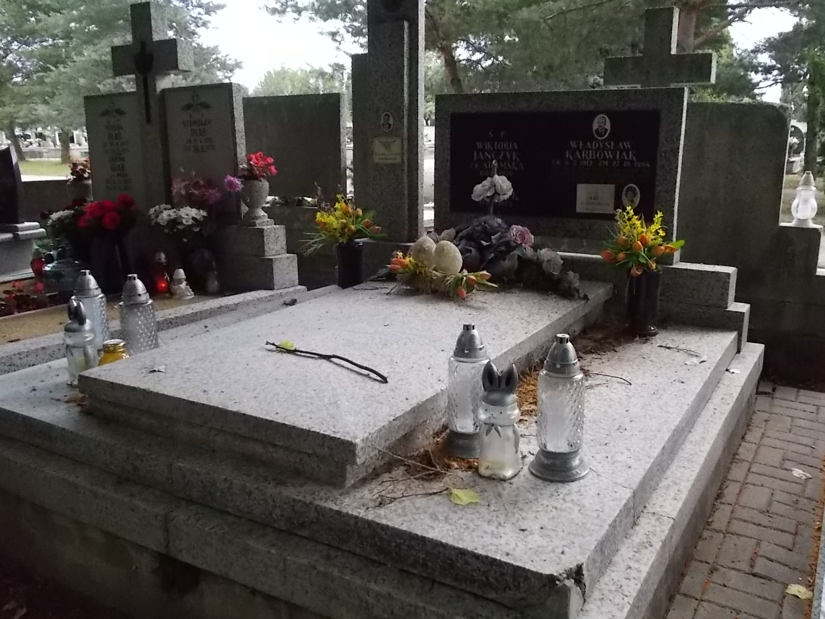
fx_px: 715
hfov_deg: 59.8
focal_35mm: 30
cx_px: 457
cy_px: 298
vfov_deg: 46.8
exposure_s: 1/400
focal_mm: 4.6
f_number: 3.2
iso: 400
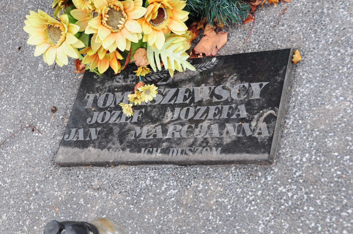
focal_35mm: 72
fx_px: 705
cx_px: 176
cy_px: 117
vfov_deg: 18.9
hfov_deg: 28.1
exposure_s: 1/125
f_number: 7.1
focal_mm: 48
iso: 500
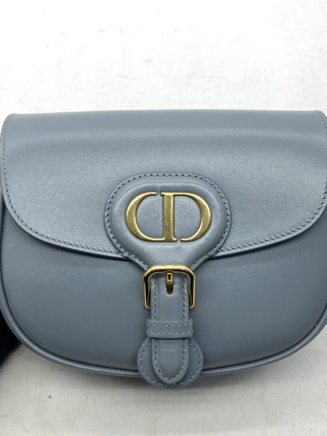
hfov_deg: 39.7
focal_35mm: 36
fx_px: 453
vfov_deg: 51.3
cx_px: 167
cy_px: 240
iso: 40
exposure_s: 1/100
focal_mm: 4.25
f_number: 1.8
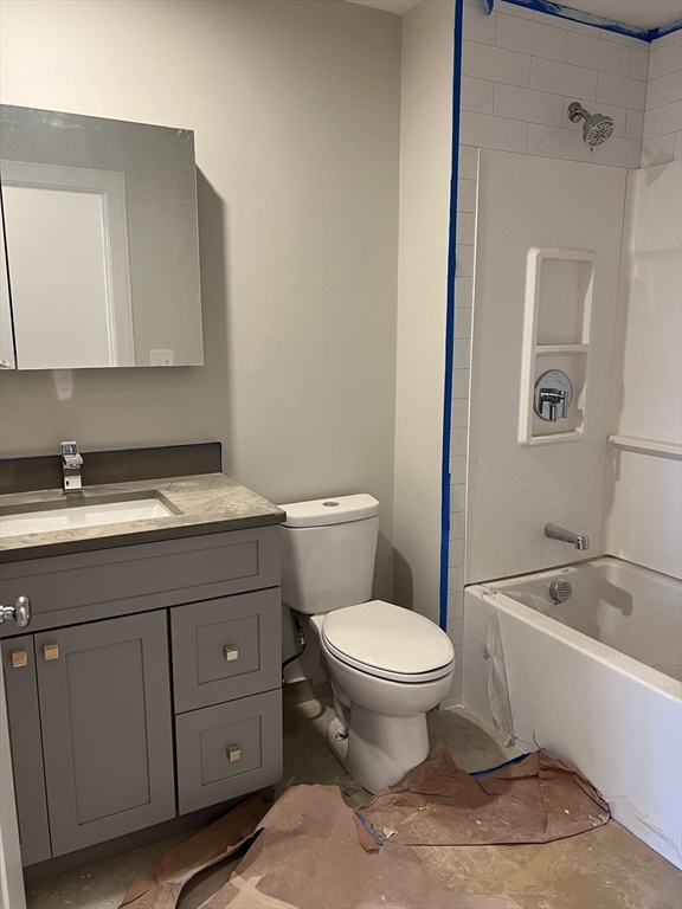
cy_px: 454
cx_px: 341
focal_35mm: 26
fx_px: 683
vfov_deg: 67.3
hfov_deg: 53.1
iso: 100
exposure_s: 1/60
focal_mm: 5.7
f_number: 1.5
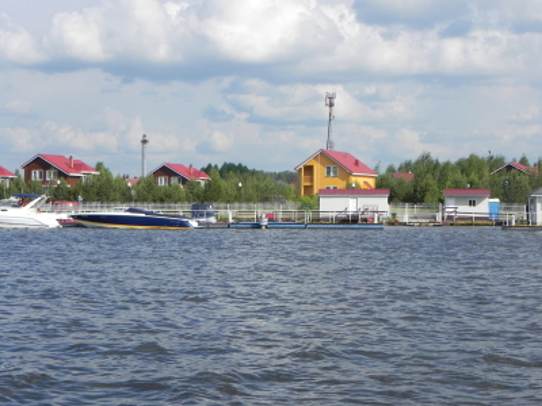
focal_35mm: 75
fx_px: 1174
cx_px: 271
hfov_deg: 26.0
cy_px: 203
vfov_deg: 19.6
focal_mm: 13.4
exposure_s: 1/585
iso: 160
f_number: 6.3
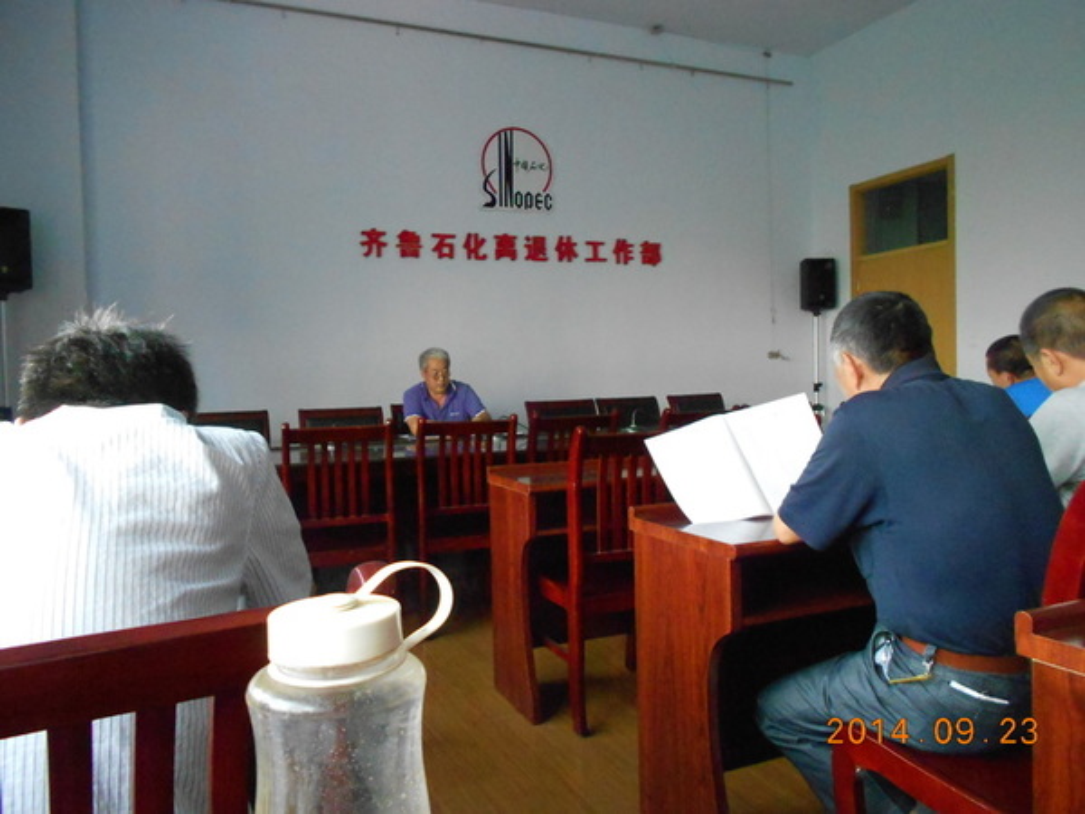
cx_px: 542
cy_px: 407
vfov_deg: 53.1
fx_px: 815
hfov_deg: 67.3
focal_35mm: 26
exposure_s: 1/125
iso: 800
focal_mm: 4.6
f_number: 3.2
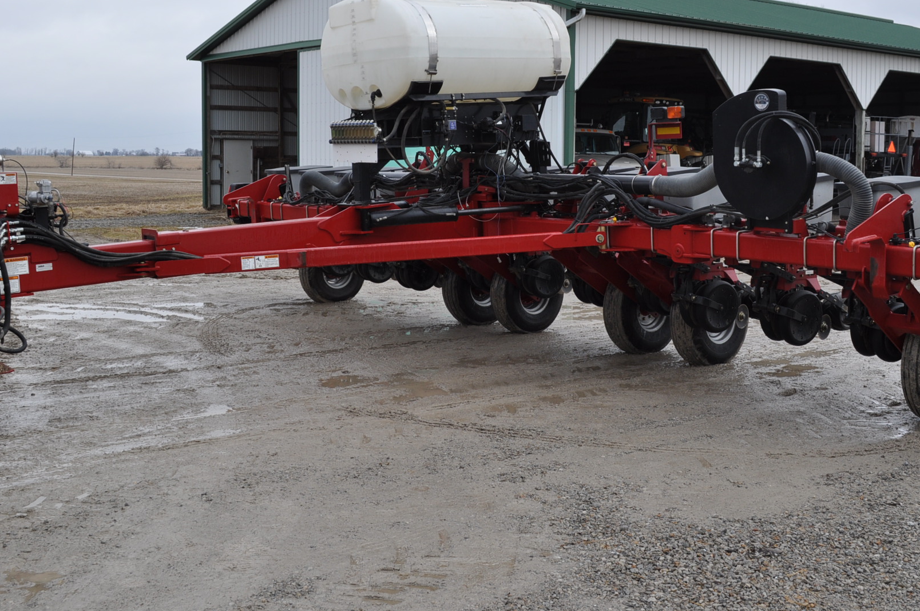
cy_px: 231
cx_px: 503
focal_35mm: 44
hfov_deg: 44.5
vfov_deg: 30.3
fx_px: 1123
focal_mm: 22
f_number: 8
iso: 200
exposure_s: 1/250
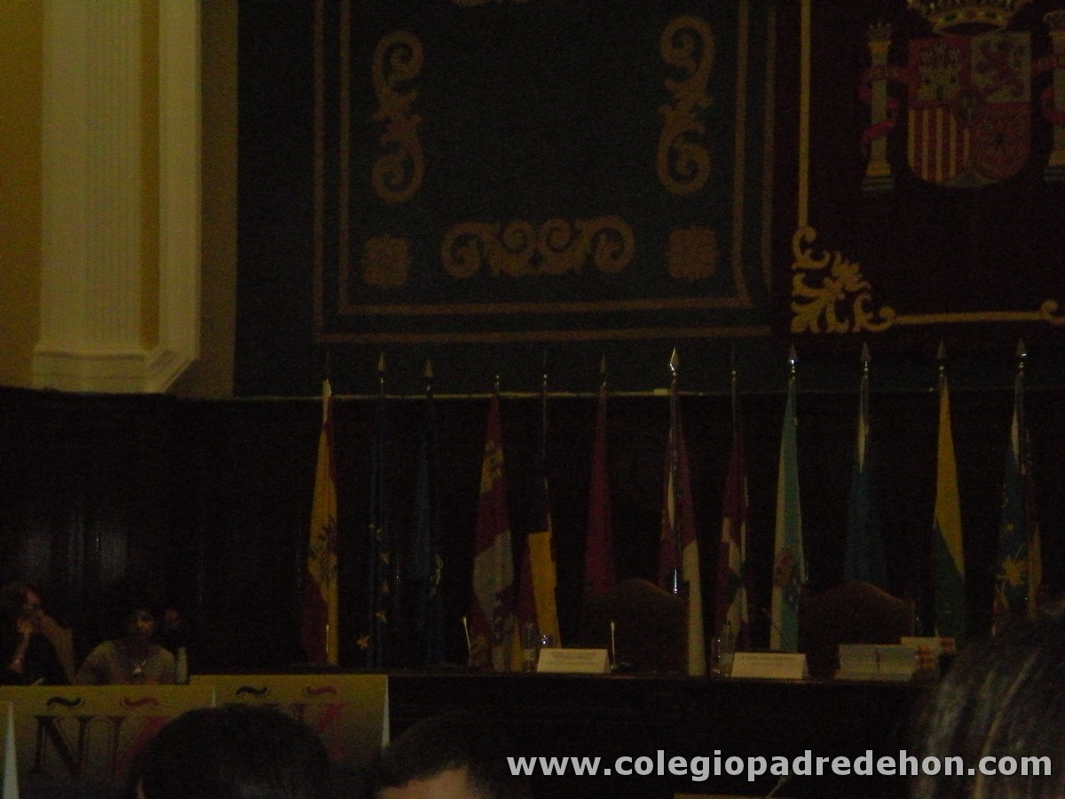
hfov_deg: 17.3
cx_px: 532
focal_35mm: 114
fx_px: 3507
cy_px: 400
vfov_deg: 13.0
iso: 800
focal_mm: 18.9
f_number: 5.9
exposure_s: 1/125
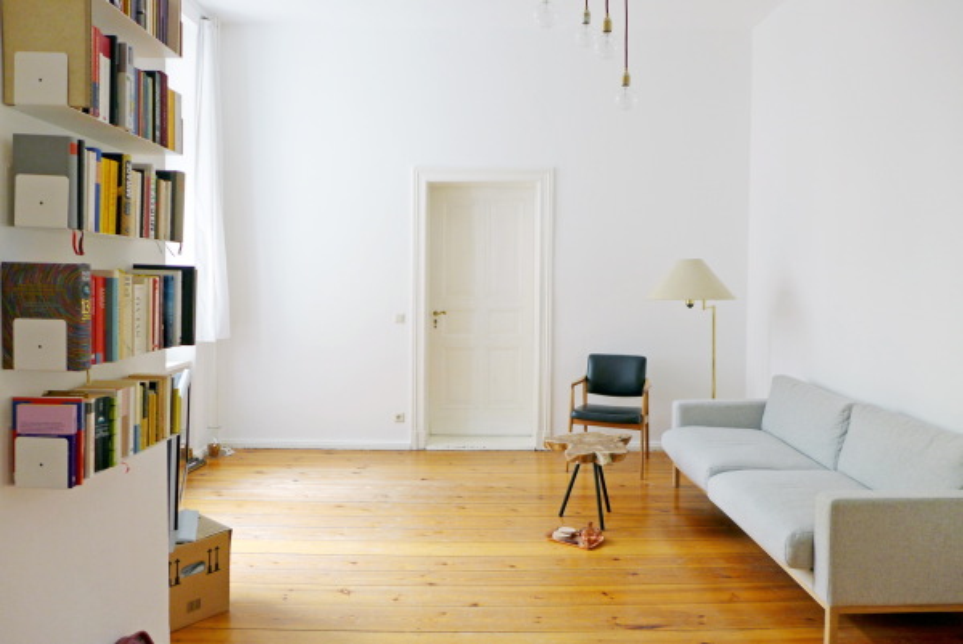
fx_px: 642
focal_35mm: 24
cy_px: 322
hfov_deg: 73.7
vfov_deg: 53.2
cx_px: 482
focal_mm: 4.7
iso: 80
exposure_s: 1/125
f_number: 1.6
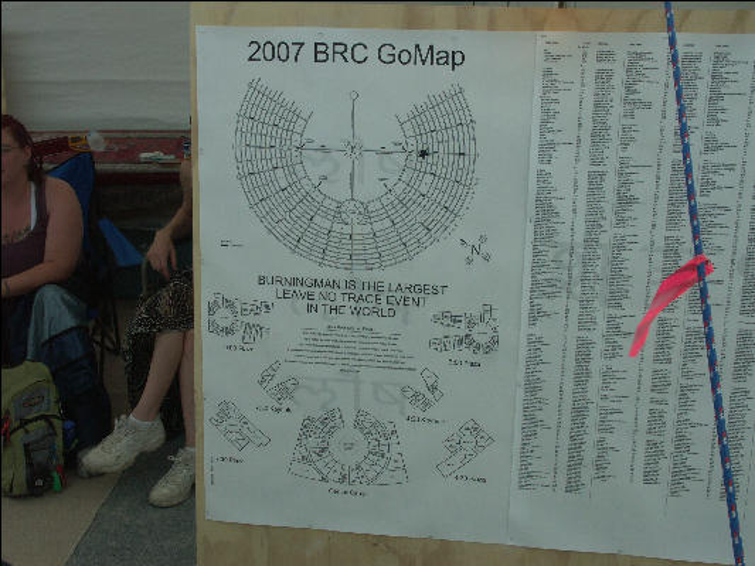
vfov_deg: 35.1
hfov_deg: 45.8
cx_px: 378
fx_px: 894
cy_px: 283
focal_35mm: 41
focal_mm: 10.72
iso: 100
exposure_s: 1/500
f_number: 9
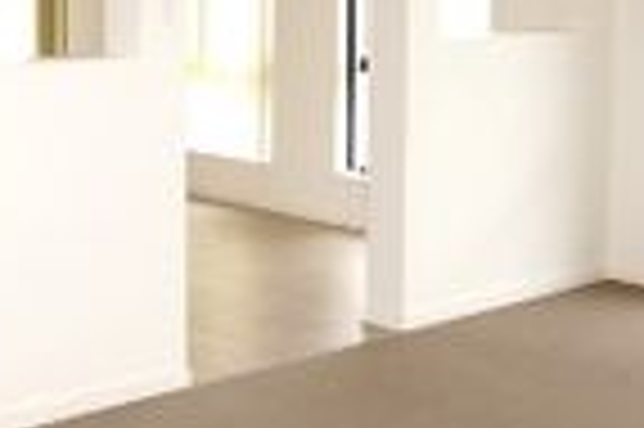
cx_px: 140
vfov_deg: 17.1
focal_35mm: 79
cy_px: 83
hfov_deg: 25.3
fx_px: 1412
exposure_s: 1/60
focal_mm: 16
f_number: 5.6
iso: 200
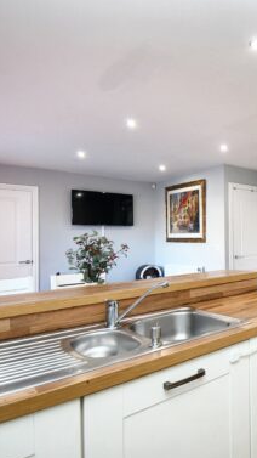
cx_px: 268
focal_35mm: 24
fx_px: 291
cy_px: 230
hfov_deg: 40.5
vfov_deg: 76.3
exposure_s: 1/40
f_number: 4.5
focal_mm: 10
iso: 560
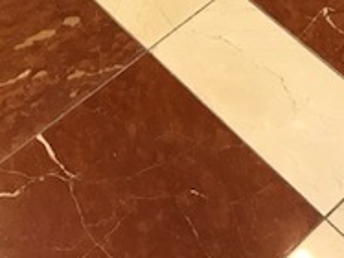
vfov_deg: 14.0
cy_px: -177
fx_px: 953
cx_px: 213
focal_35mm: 96
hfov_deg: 20.4
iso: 40
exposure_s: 1/15
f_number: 1.8
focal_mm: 3.99
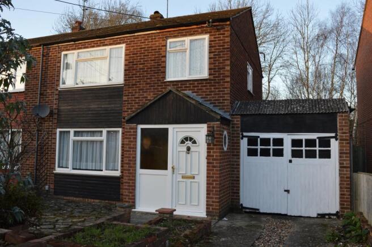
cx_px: 186
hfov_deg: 62.0
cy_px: 124
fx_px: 310
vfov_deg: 43.5
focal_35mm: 30
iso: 320
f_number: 5.6
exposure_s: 1/125
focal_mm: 20
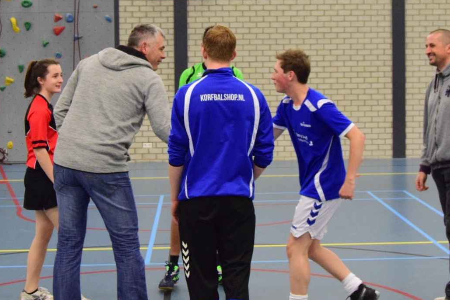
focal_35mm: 66
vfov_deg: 20.6
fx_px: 825
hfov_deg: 30.5
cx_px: 249
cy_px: 162
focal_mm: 38
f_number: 7.1
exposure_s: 1/200
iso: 5000
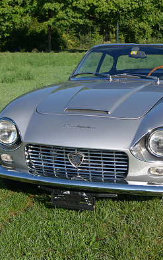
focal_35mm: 63
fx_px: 448
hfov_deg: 20.6
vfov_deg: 32.5
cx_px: 108
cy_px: 131
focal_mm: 9.3
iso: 80
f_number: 2.5
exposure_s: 1/1300
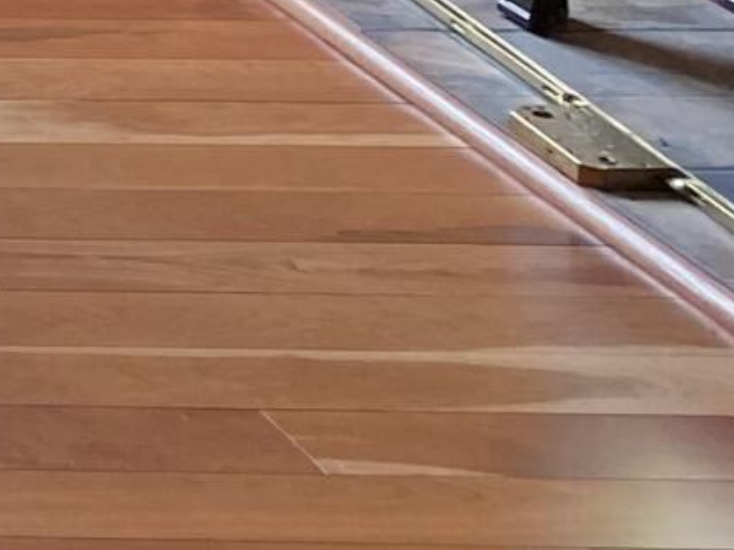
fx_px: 3985
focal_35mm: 188
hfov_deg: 8.3
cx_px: -1698
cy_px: -568
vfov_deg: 7.6
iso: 50
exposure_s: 1/121
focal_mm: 4.25
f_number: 1.8
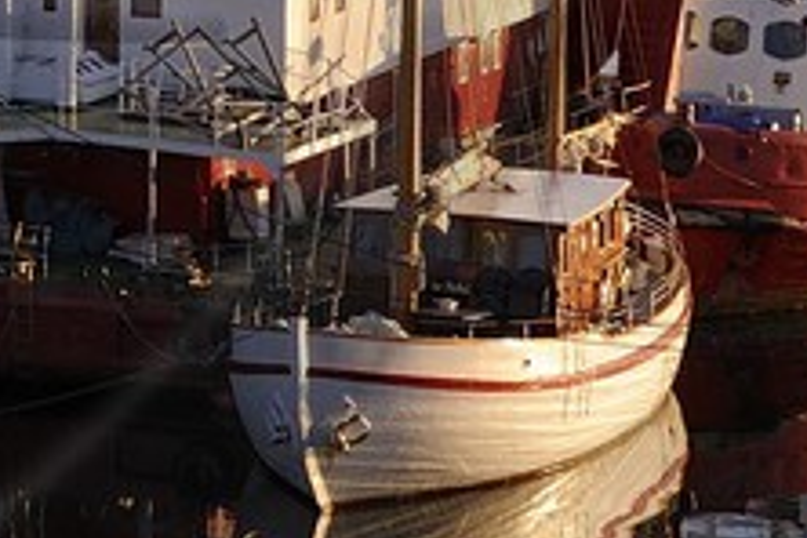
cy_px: -549
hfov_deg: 5.8
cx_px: -825
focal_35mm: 346
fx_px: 7756
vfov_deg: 3.9
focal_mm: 48
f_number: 10
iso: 200
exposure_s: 1/160
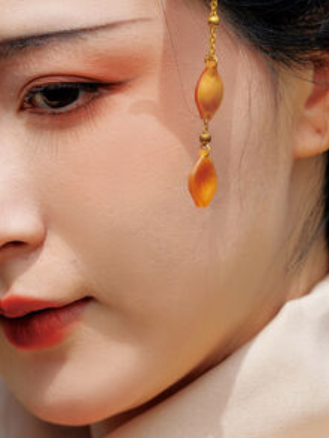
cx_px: -95
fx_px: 5985
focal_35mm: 473
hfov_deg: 3.1
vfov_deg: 4.1
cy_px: 894
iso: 250
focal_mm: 110
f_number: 4.5
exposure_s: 1/1000
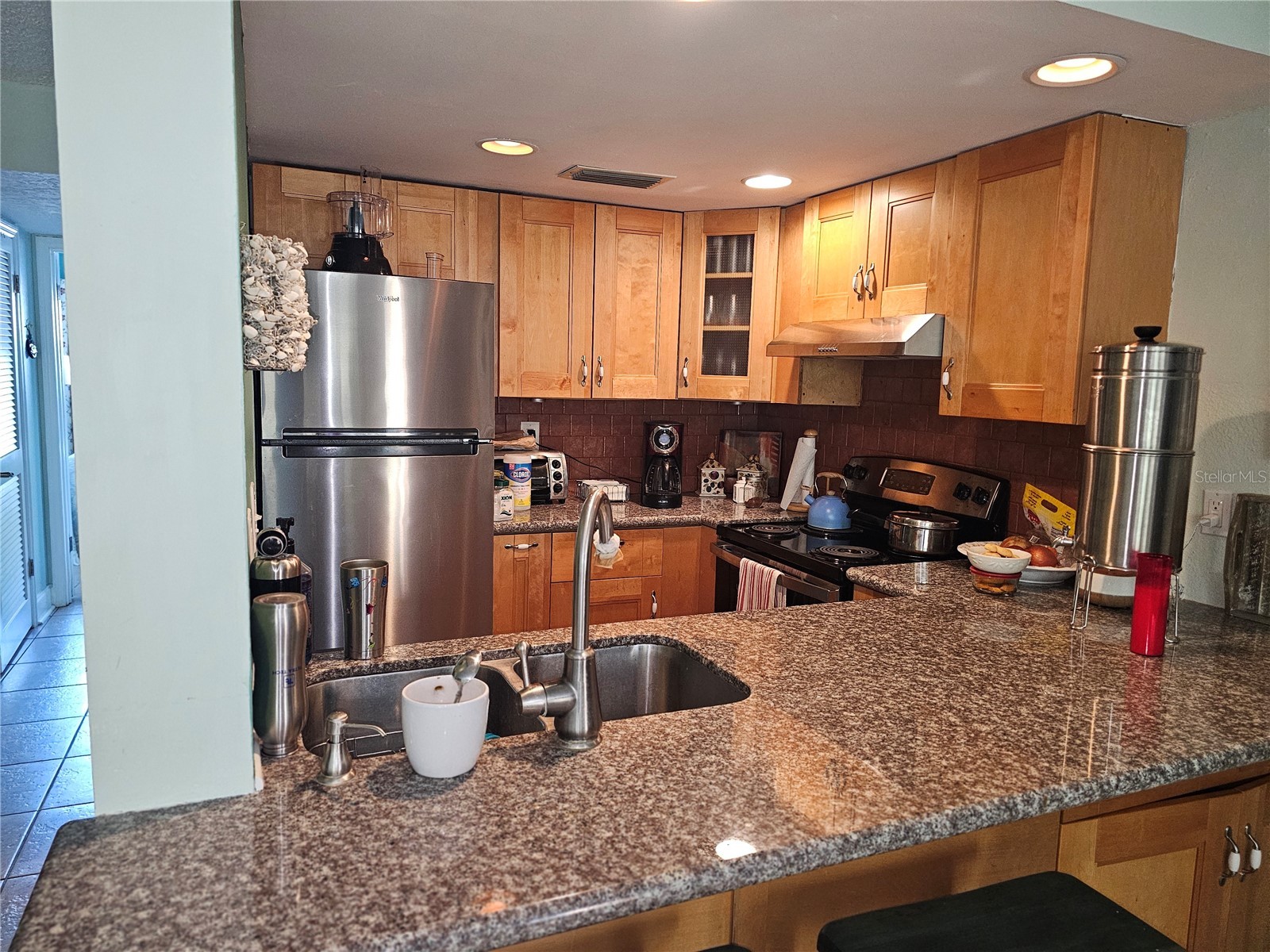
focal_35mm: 23
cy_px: 476
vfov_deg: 58.9
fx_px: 844
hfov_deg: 73.9
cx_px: 635
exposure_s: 1/60
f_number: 1.7
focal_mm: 6.3
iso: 800
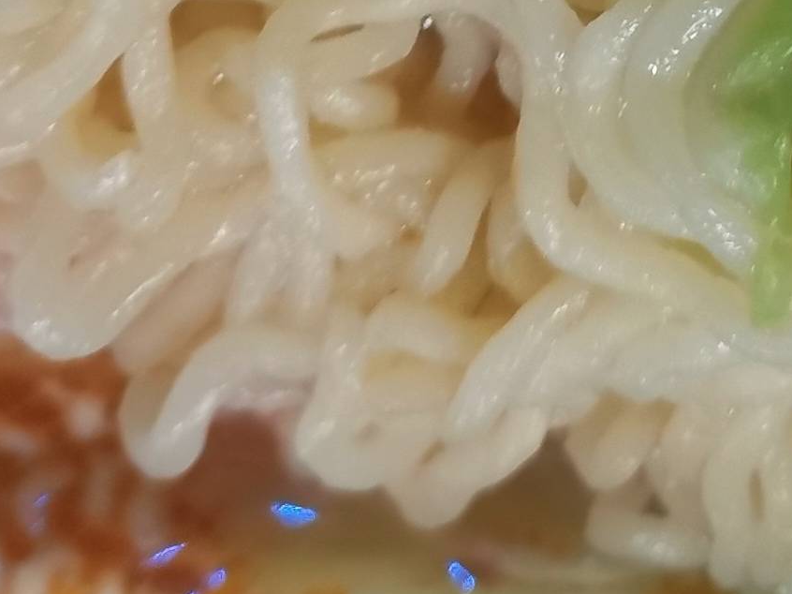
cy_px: -680
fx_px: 2813
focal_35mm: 123
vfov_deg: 10.8
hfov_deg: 15.7
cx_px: 834
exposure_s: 1/50
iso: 320
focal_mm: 4.75
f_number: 1.8
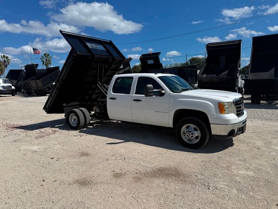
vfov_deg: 56.8
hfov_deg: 71.6
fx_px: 193
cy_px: 104
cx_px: 139
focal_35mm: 24
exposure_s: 1/8130
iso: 80
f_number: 1.78
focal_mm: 6.76
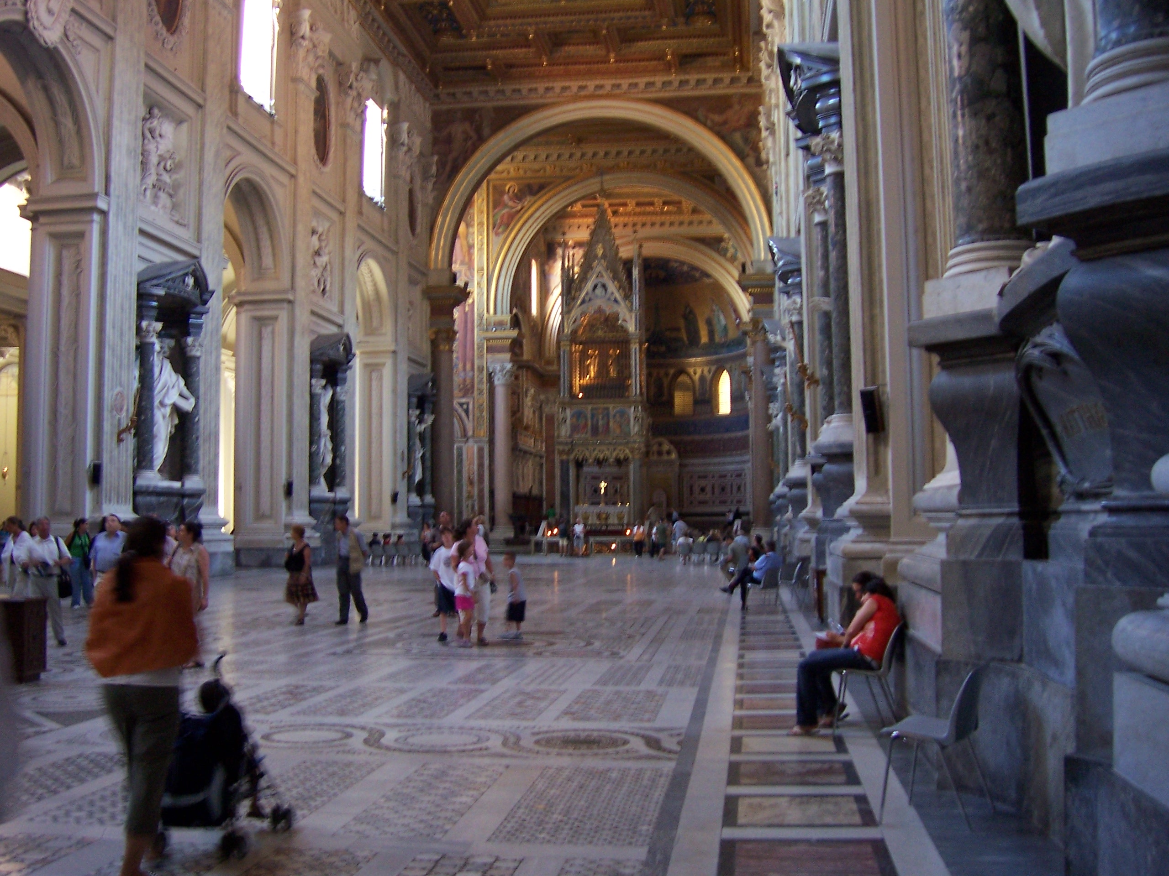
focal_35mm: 36
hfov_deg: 51.4
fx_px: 1216
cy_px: 438
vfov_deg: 39.7
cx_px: 584
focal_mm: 6
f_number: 3
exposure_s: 1/8
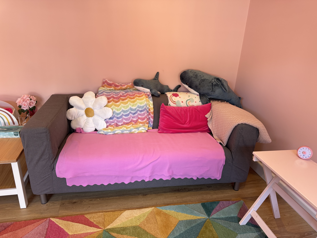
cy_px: 119
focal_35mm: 24
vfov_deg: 56.8
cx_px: 158
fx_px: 220
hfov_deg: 71.6
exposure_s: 1/121
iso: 200
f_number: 1.78
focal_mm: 6.76
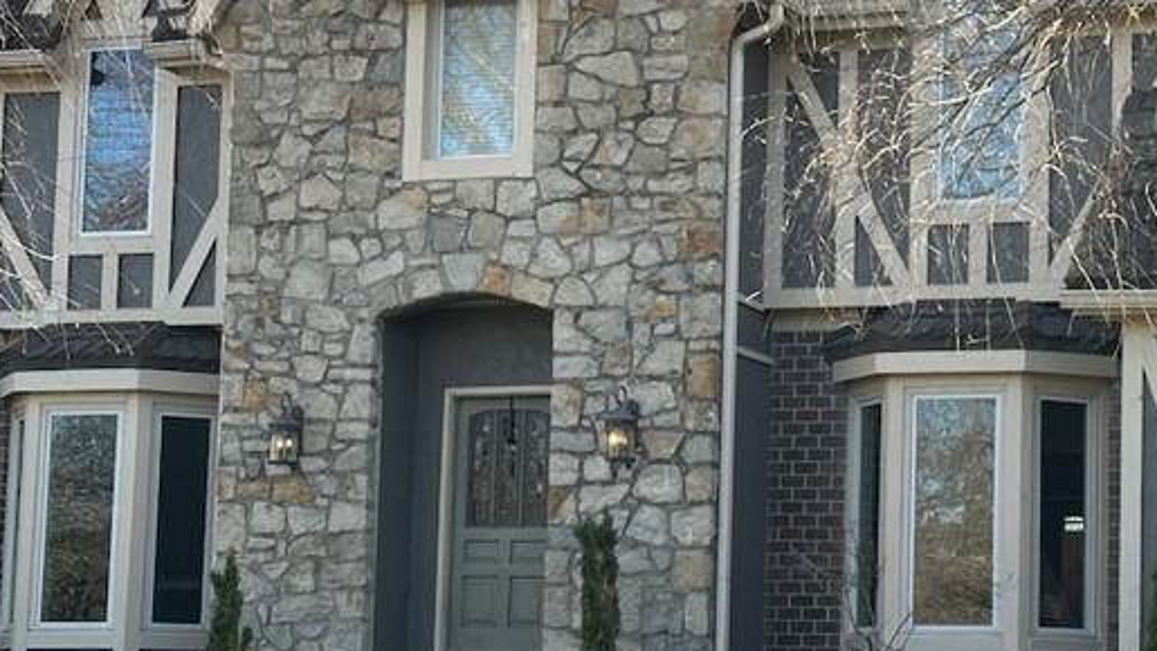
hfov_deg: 20.4
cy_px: 359
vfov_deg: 11.7
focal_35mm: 104
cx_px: 836
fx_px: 3191
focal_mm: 6.86
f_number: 1.78
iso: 64
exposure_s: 1/496
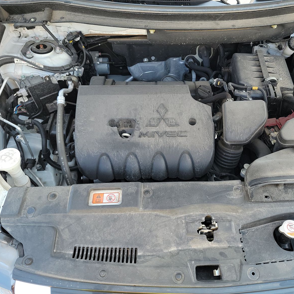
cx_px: 175
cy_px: 146
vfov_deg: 55.6
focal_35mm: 29
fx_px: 279
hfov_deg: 55.3
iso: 98
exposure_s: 1/119
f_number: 1.8
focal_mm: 6.7
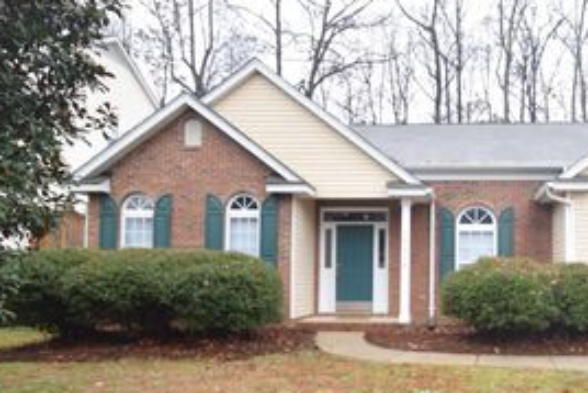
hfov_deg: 61.5
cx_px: 445
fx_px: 458
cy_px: 228
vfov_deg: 46.3
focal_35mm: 28
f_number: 5.6
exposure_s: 1/125
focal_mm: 10
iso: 400
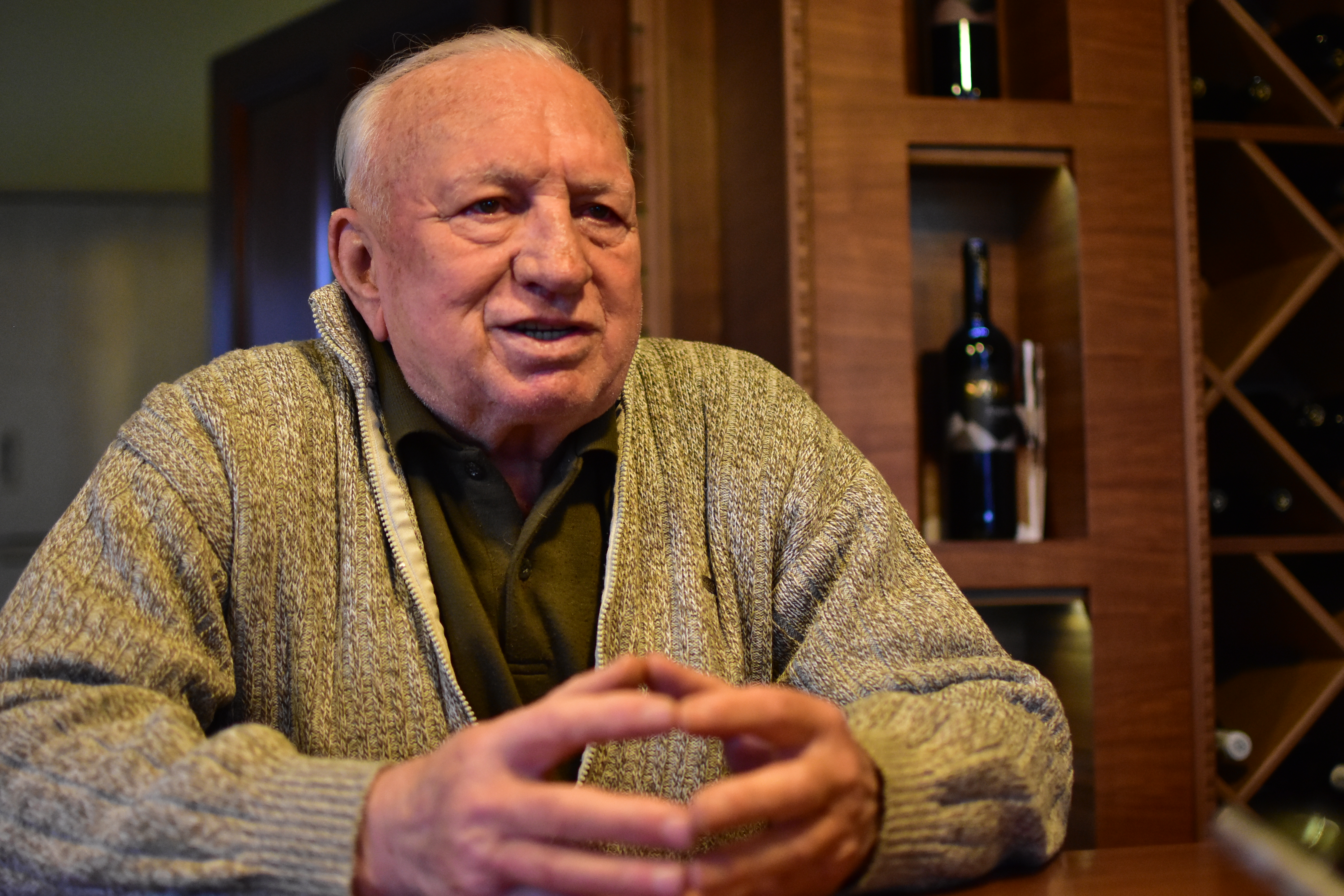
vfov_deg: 25.8
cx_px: 672
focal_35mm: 52
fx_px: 1960
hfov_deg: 37.8
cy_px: 448
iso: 3200
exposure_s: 1/640
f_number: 1.8
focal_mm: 35
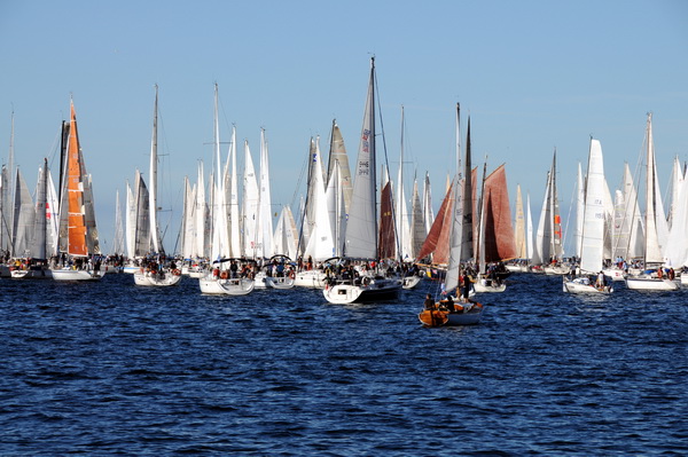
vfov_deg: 7.6
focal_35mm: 180
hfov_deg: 11.4
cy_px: 228
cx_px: 344
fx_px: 3437
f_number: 11
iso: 200
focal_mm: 120
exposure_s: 1/500
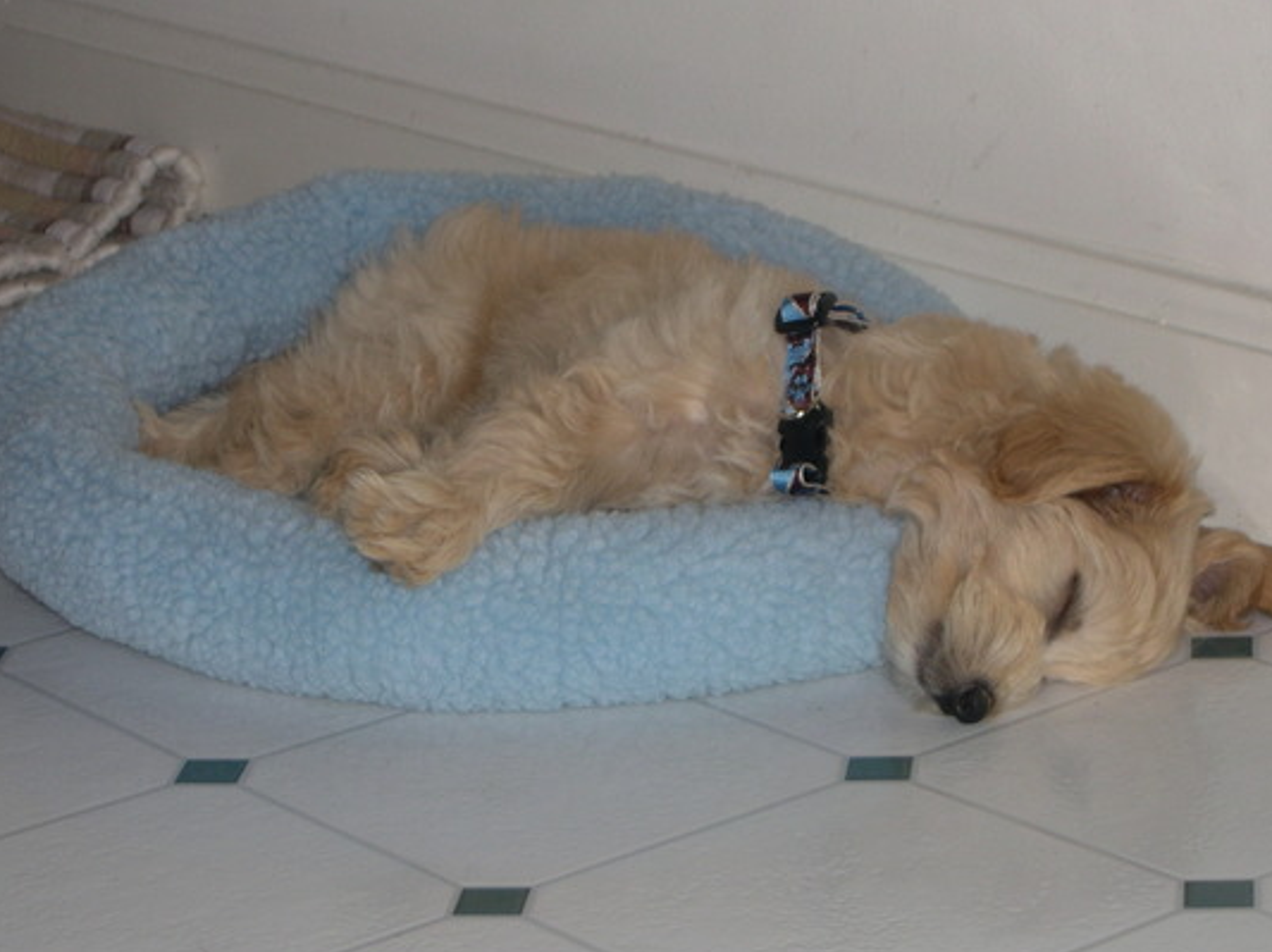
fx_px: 5031
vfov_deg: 10.8
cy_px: 508
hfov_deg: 14.4
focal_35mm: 137
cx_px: 635
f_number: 4.9
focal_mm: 24
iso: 100
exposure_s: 1/60
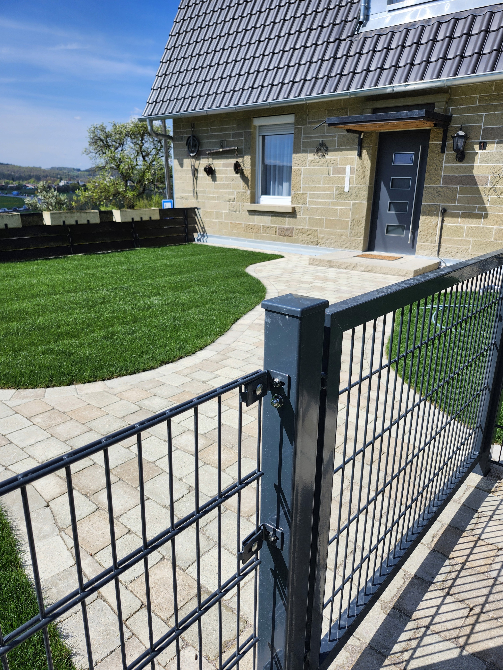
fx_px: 446
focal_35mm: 23
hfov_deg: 58.9
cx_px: 252
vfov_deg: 73.9
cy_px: 335
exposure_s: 1/1804
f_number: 1.8
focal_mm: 5.54
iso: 25
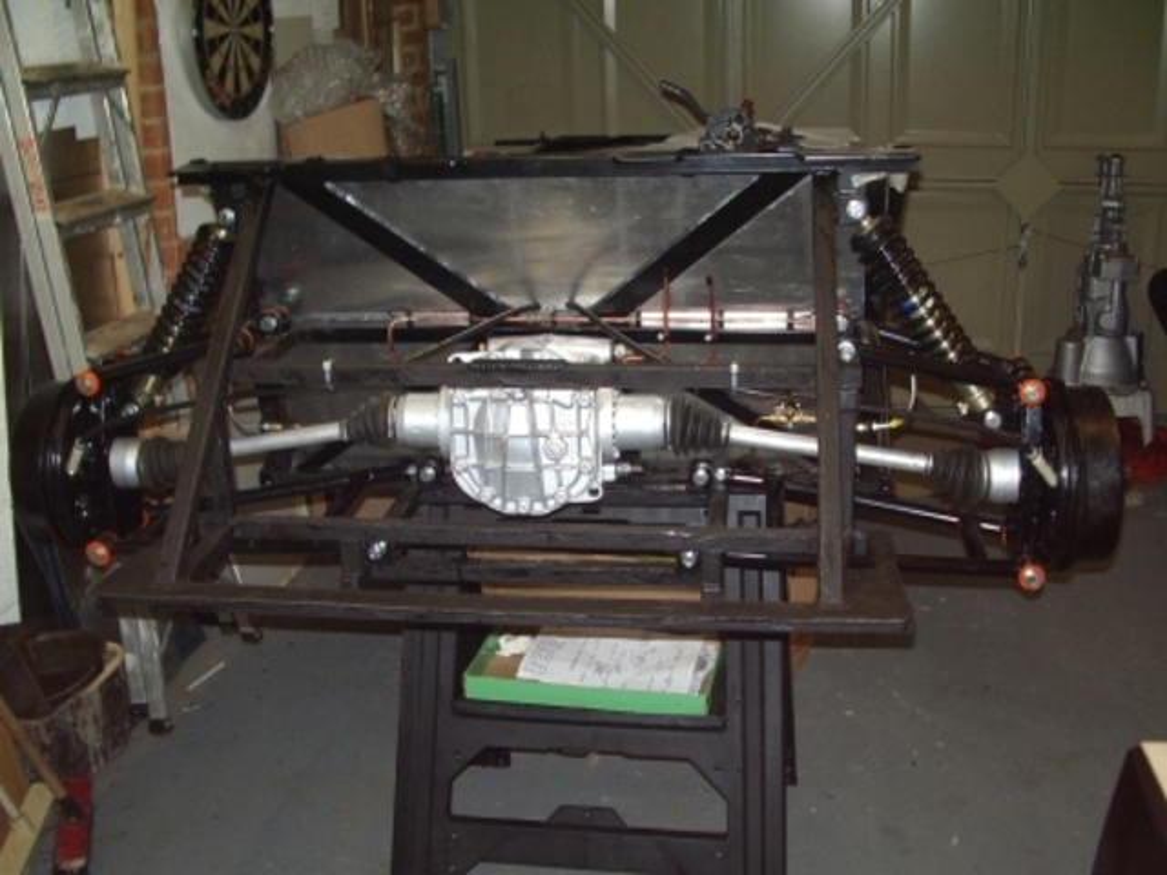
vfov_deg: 37.7
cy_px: 438
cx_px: 584
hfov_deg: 49.0
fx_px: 1281
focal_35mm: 38
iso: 100
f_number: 2.6
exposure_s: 1/40
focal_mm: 5.8
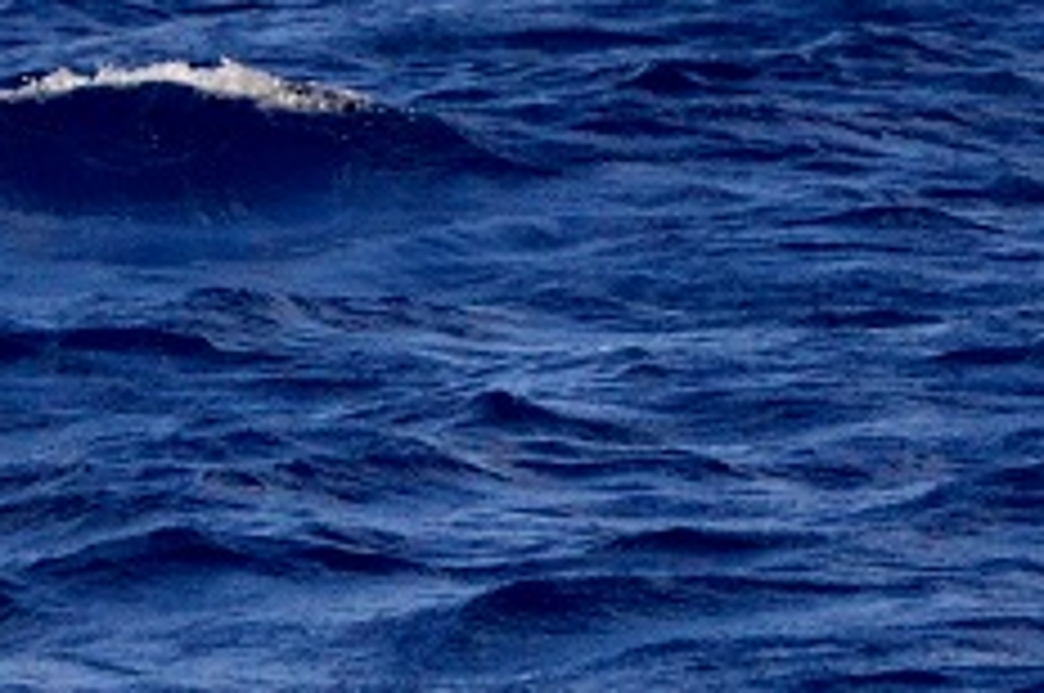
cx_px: 1206
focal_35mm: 808
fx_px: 23404
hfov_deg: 2.6
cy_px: -680
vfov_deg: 1.7
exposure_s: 1/8000
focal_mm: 125
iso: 1400
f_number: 5.6
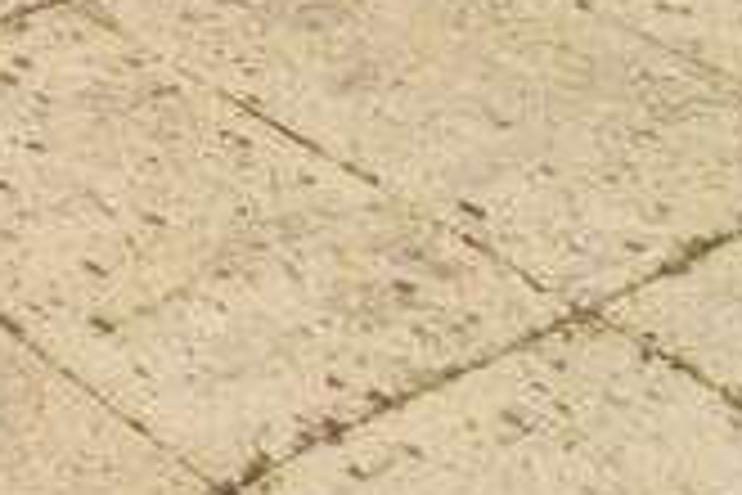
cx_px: -1318
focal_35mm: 130
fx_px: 2679
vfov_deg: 9.4
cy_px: -682
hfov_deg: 11.4
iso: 400
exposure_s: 1/1250
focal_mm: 14
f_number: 7.1
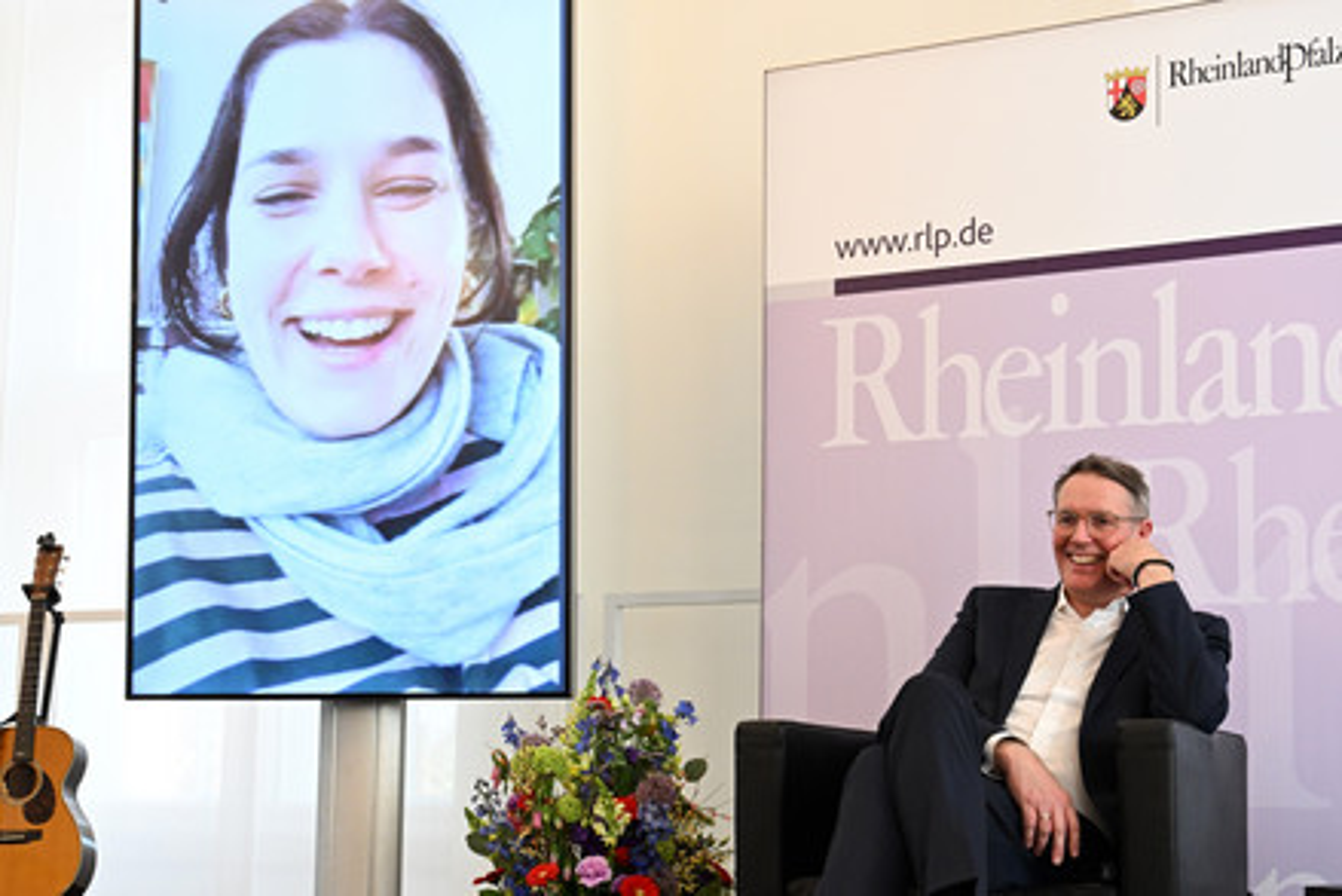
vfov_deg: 34.2
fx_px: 1454
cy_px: 448
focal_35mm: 39
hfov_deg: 49.5
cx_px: 671
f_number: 8
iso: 2500
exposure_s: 1/125
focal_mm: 39
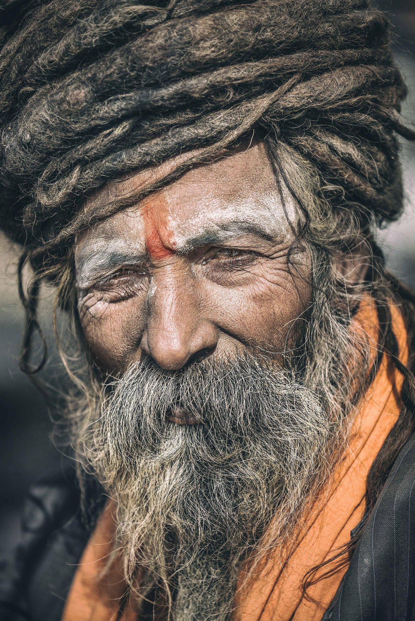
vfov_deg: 14.1
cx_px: 208
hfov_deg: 9.5
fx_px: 2505
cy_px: 310
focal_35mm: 145
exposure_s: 1/640
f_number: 4
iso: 110
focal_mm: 145
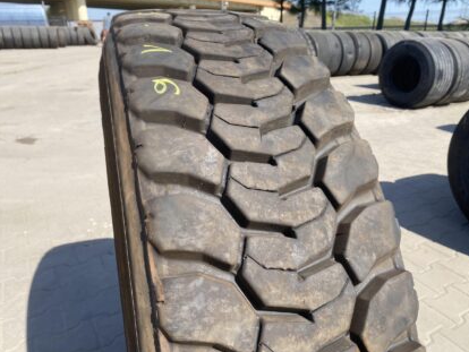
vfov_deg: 51.4
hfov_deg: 65.3
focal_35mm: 27
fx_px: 366
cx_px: 240
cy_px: 176
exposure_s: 1/1608
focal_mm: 4.25
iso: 32
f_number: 1.8
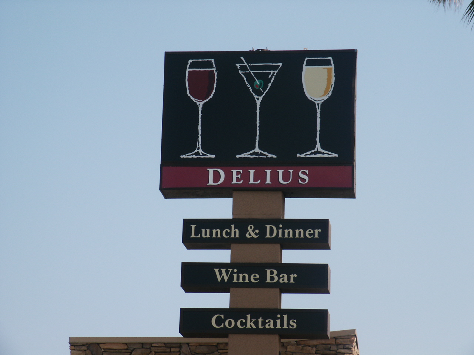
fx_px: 1903
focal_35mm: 139
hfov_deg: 14.2
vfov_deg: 10.7
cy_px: 178
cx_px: 237
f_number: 8
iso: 64
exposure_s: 1/180
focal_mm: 28.23
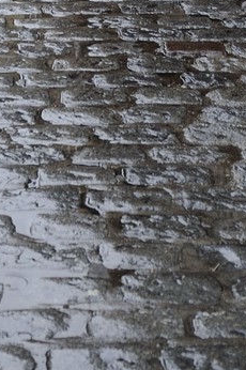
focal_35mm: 162
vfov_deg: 11.5
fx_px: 1664
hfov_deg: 8.4
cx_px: -11
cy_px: -365
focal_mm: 35
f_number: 5.6
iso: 400
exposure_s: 1/80
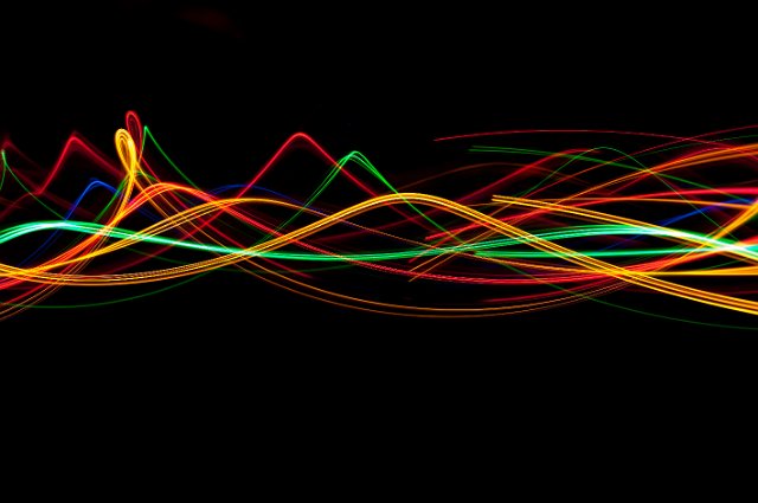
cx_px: 379
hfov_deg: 39.6
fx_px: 1051
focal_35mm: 50
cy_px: 252
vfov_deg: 26.9
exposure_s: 1/1.67
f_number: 2.8
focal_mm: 50
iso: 200
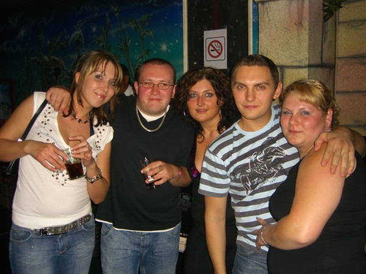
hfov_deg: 49.0
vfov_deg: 37.7
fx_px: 402
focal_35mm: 38
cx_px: 183
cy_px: 137
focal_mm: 7.9
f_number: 2.8
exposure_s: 1/60
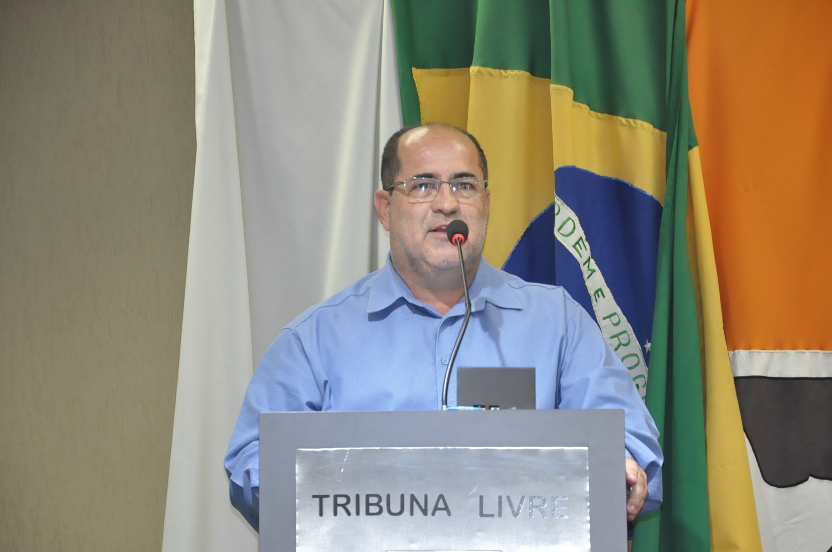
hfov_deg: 12.1
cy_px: 288
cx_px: 422
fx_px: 3913
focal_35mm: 170
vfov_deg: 8.1
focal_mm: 105
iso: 2000
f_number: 5.6
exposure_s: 1/60
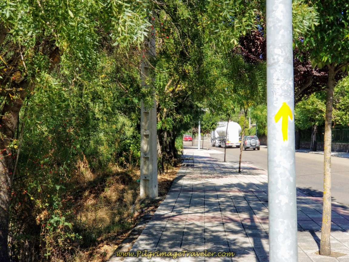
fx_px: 524
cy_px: 131
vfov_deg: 28.0
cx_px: 174
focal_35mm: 52
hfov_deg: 36.8
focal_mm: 6
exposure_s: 1/432
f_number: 2.4
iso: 25
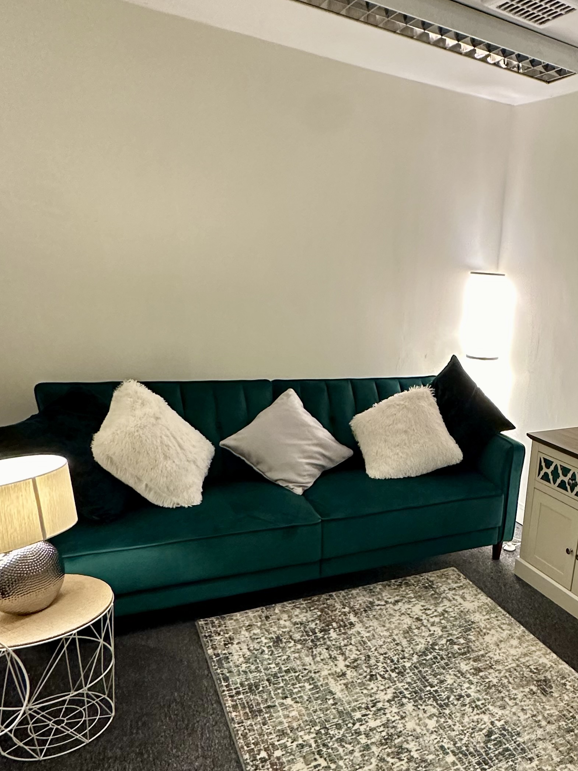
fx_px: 601
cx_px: 480
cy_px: 516
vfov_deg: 63.6
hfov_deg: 47.9
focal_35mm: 27
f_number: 2.2
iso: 320
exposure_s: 1/50
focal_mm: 2.22
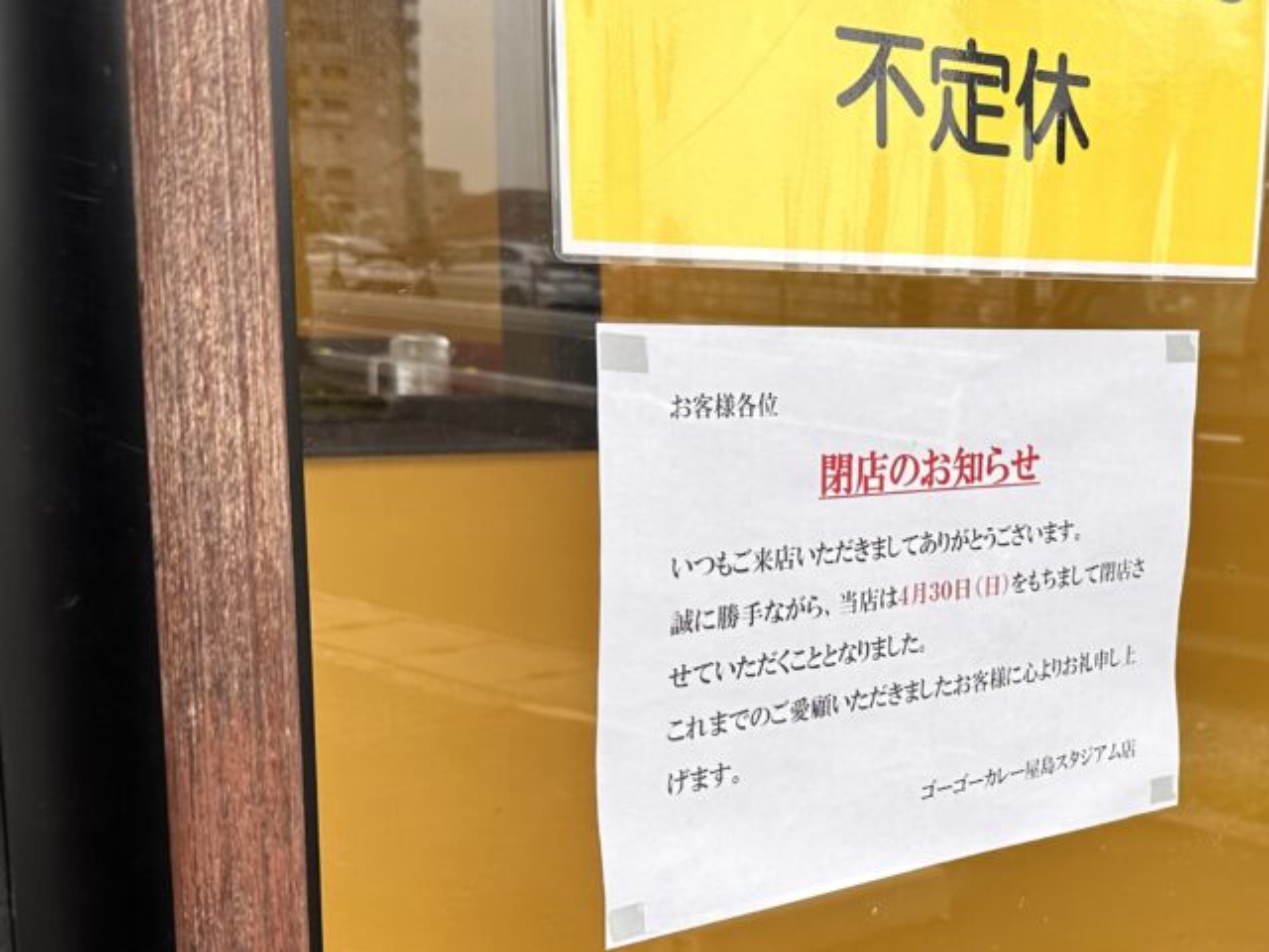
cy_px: 658
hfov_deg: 38.6
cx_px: 954
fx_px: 1760
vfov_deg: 30.0
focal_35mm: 48
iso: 80
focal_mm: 6.86
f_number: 1.78
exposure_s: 1/822
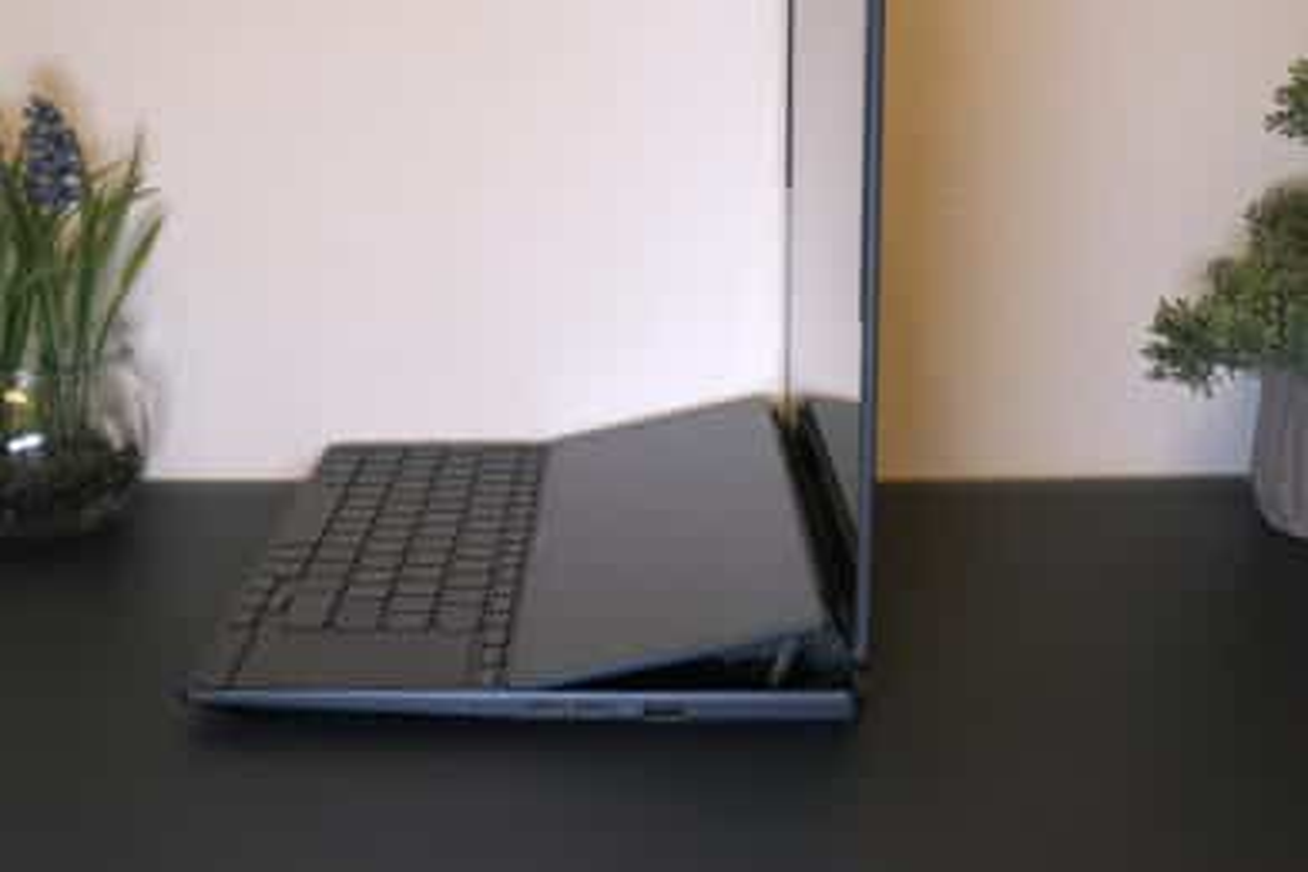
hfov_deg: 38.9
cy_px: 436
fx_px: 1853
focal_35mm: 51
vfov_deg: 26.5
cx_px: 654
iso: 1250
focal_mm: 34.2
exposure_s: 1/50
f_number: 8
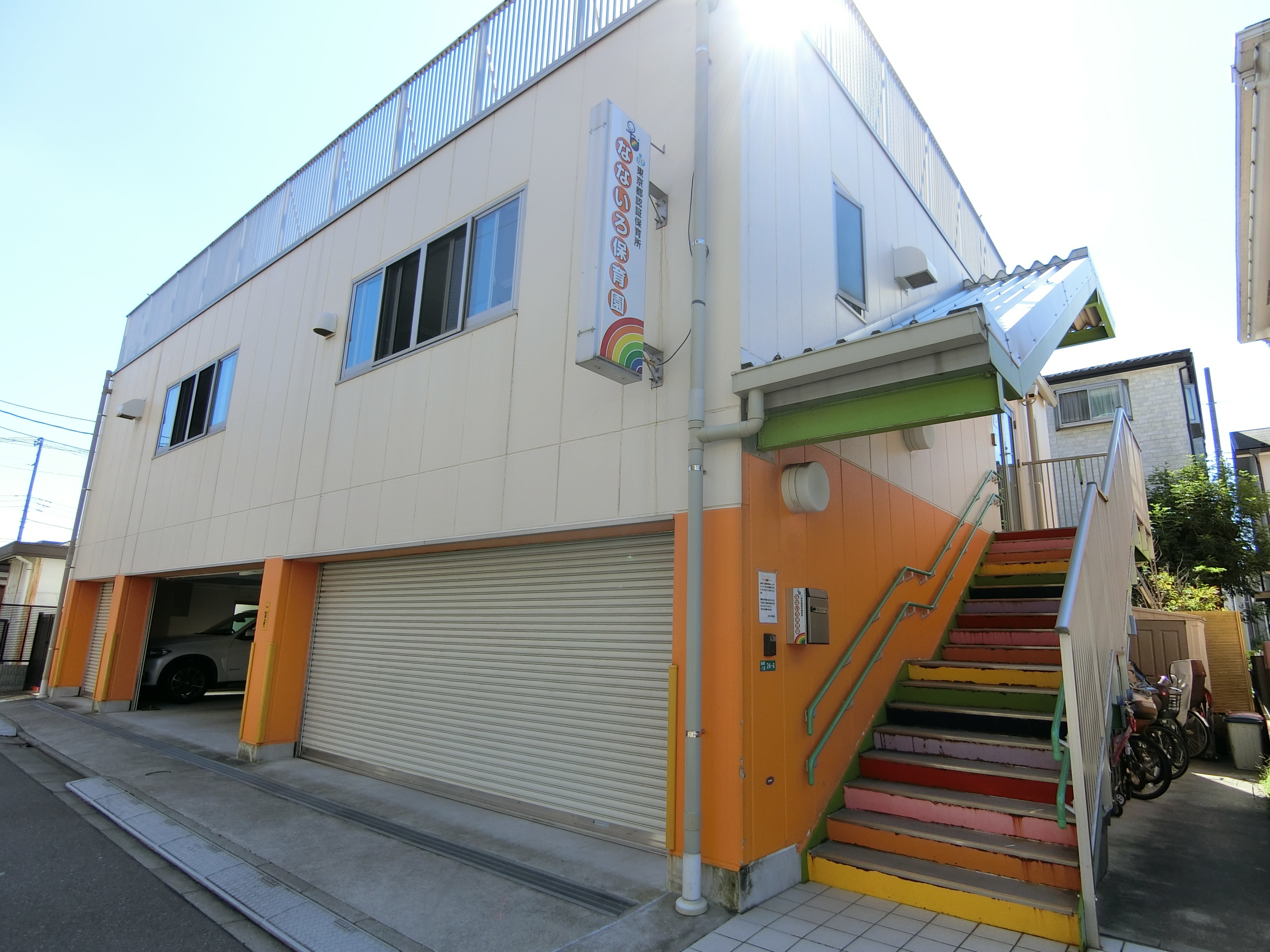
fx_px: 697
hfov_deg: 84.7
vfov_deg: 68.7
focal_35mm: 19
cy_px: 476
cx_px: 635
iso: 80
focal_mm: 4.06
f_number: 2.7
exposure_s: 1/640
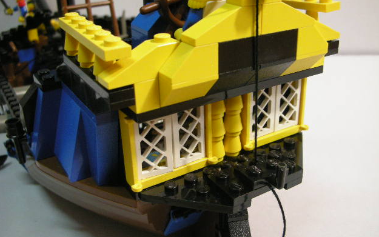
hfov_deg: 51.5
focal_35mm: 38
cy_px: 115
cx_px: 190
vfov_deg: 33.6
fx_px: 393
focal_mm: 5.8
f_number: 2.8
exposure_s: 1/8.6
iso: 200
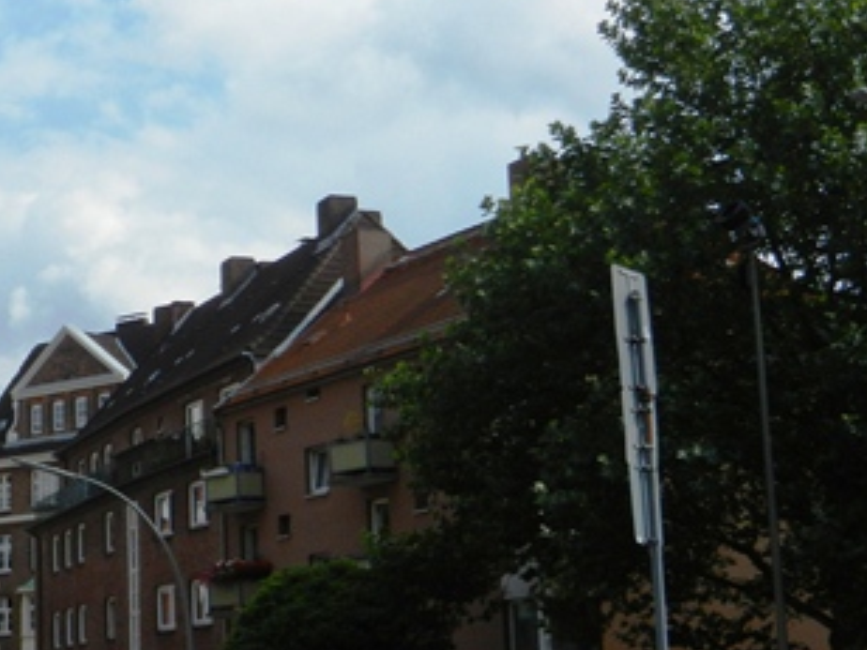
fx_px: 1979
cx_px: 39
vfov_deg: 18.7
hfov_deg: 23.8
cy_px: 363
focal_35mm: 79
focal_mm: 6.9
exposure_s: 1/2000
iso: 160
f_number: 4
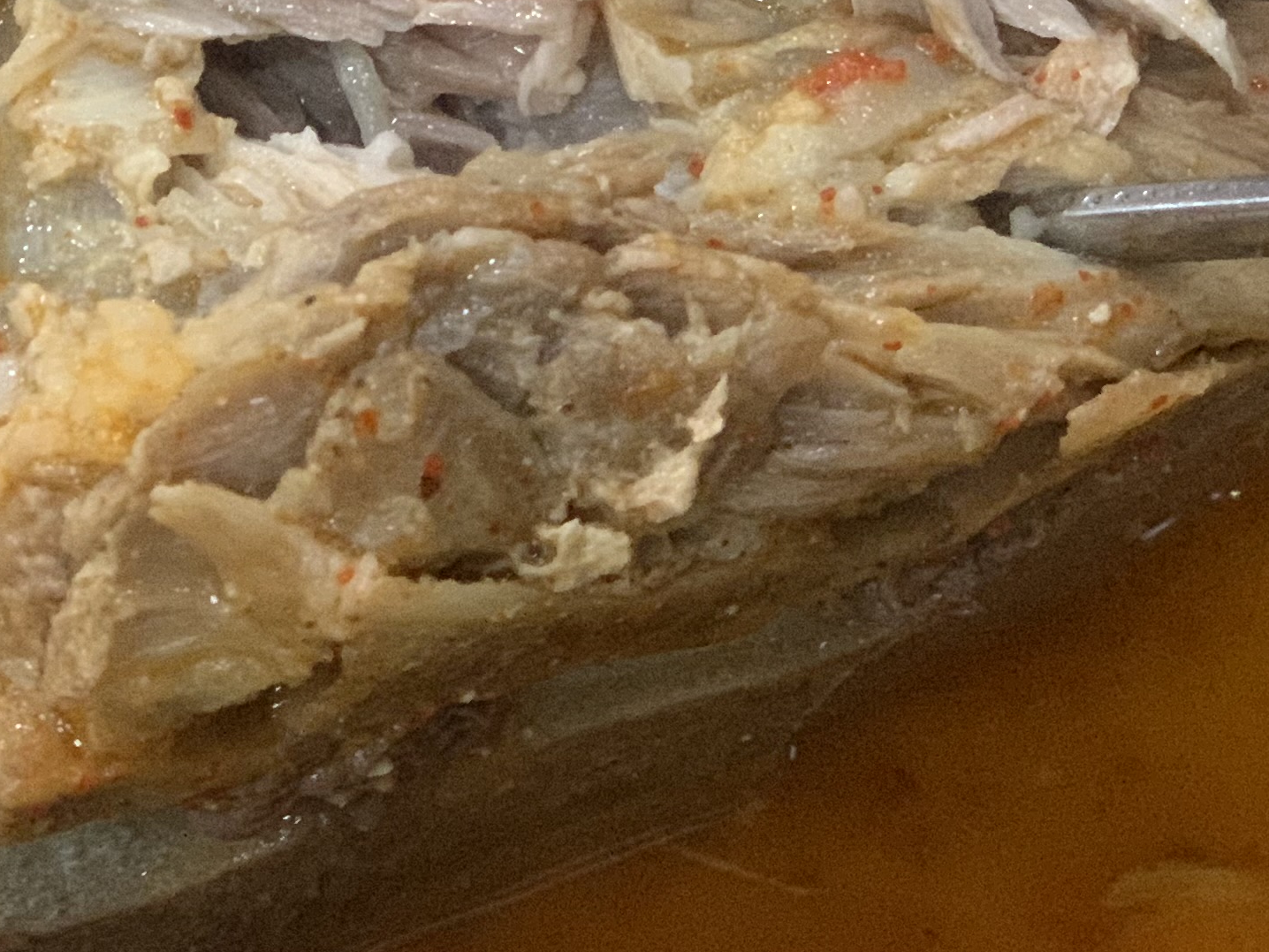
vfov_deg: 10.0
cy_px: -138
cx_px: 288
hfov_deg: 13.5
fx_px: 5352
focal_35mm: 146
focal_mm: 6
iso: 400
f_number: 2.4
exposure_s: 1/60
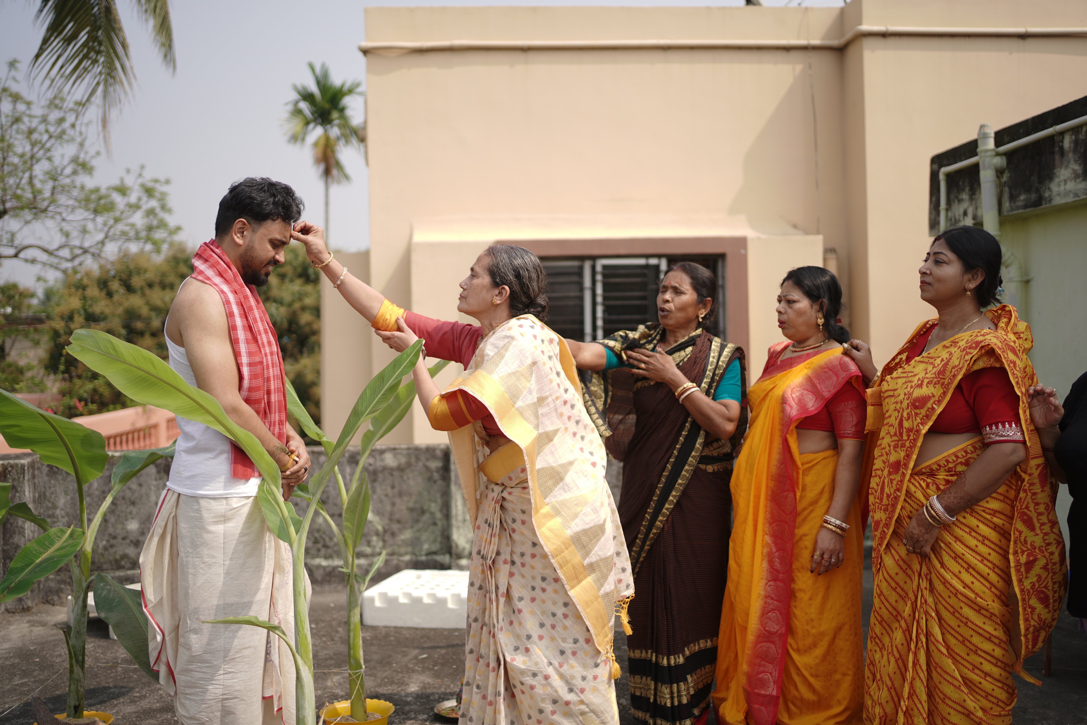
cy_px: 362
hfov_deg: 54.4
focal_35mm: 35
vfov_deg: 37.9
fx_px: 1057
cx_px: 544
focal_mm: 35
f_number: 1.8
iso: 80
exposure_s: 1/2500
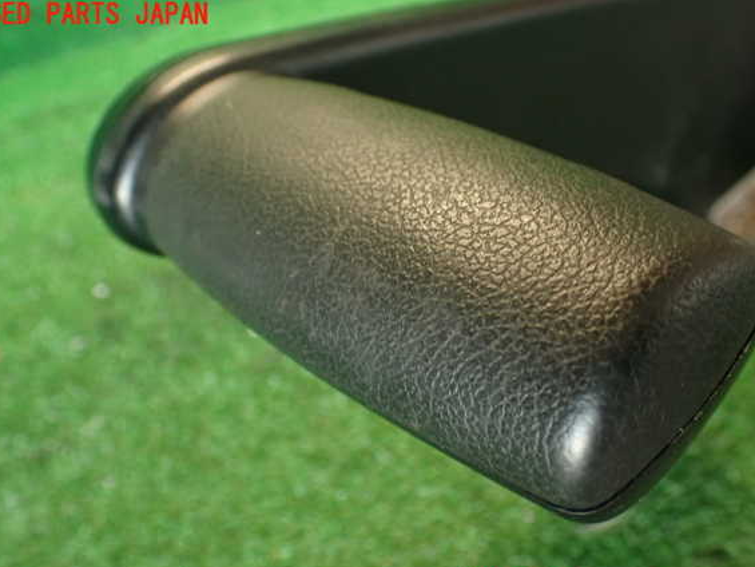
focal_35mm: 34
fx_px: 742
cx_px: 366
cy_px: 300
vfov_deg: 41.8
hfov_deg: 53.9
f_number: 2.4
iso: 250
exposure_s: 1/30
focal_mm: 5.79
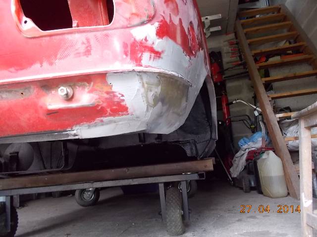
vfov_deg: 48.2
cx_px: 158
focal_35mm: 29
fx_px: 266
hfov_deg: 61.7
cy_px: 118
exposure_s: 1/25
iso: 250
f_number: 3.3
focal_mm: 4.1
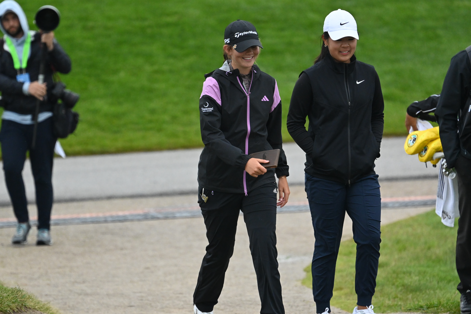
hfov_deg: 3.4
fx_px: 7849
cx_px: 236
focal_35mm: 600
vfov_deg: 2.3
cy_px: 157
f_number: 5.6
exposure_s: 1/3200
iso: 2800
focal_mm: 400
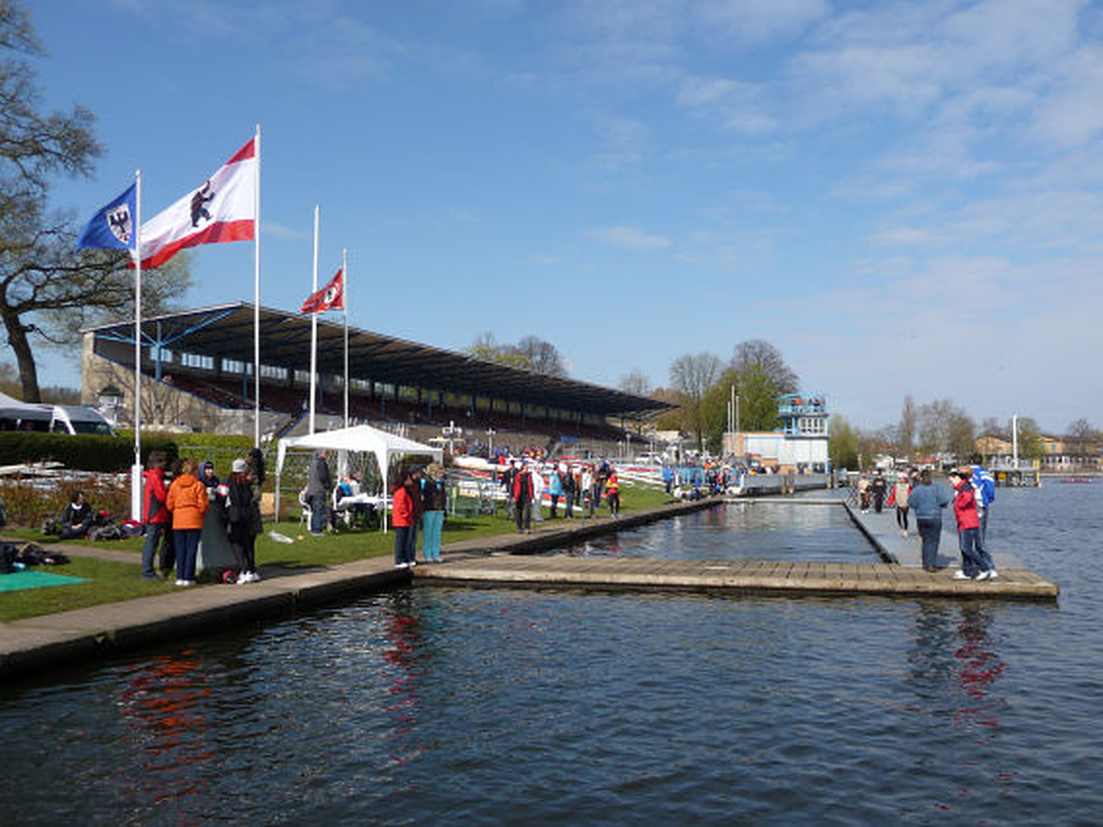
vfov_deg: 46.8
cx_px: 552
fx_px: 956
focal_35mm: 30
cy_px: 414
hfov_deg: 60.0
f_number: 3.4
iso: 100
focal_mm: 5
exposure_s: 1/1300
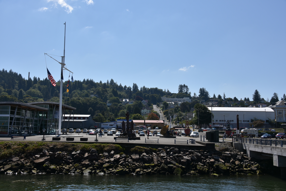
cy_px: 96
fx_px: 278
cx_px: 143
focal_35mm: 35
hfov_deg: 54.4
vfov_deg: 37.9
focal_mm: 35
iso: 100
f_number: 10
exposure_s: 1/400
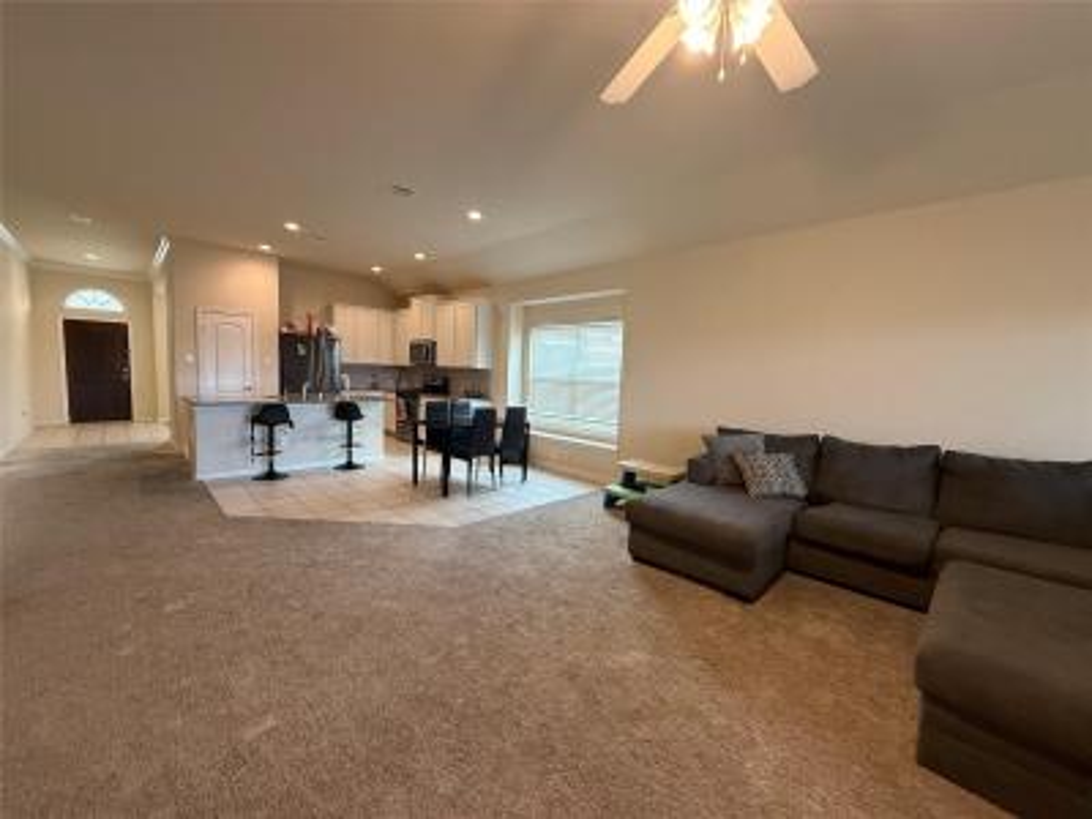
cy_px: 410
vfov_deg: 85.7
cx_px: 546
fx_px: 442
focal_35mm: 14
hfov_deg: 102.1
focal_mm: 2.22
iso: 400
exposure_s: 1/120
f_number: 2.2
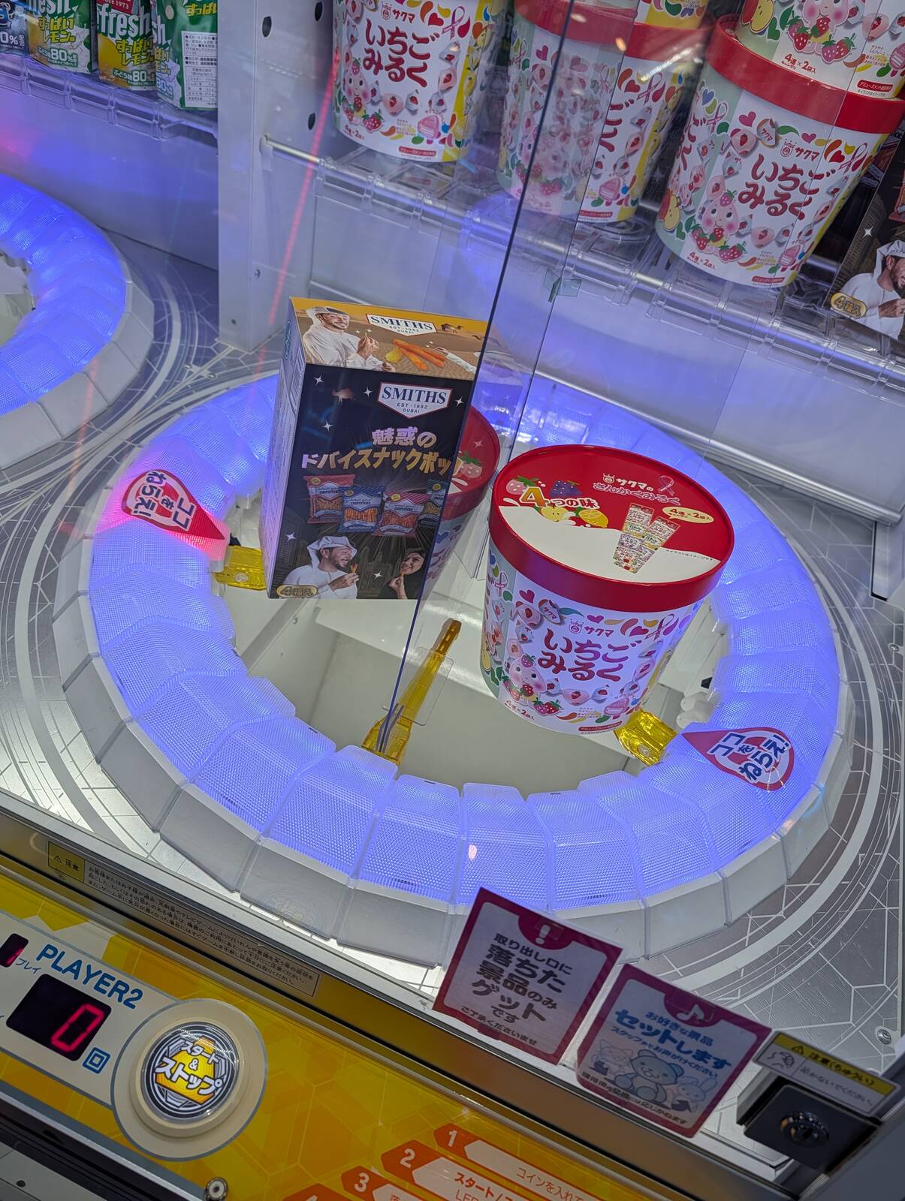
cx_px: 452
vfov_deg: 71.5
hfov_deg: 56.9
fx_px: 834
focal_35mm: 24
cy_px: 600
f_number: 1.68
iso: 43
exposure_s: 1/313
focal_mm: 6.9
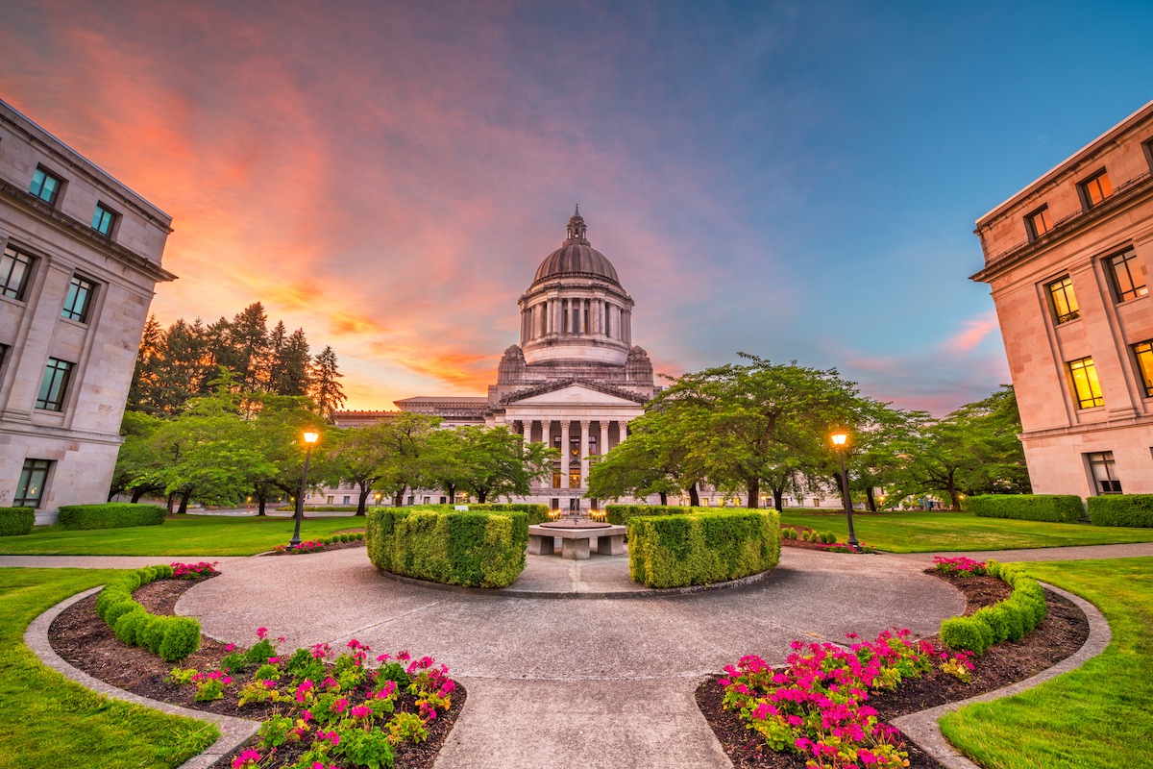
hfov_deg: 104.3
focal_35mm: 14
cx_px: 576
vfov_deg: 81.2
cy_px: 384
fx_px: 448
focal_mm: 14
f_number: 11
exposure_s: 10
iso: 64
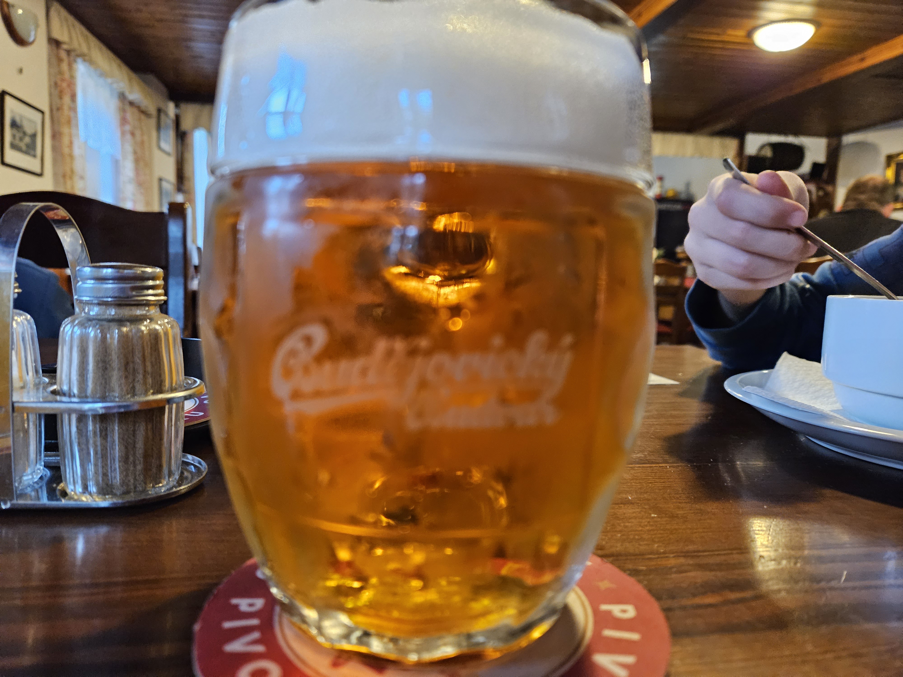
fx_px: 600
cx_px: 452
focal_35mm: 23
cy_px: 338
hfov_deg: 73.9
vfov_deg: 58.9
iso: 1600
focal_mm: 5.4
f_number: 1.8
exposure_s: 1/100
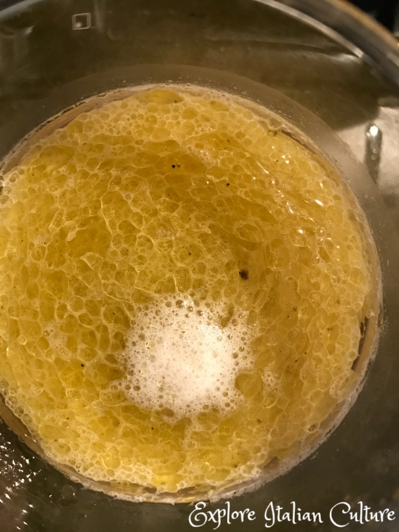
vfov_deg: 63.4
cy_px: 266
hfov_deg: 49.7
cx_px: 200
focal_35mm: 28
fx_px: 430
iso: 80
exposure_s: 1/6
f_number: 1.8
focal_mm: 3.99
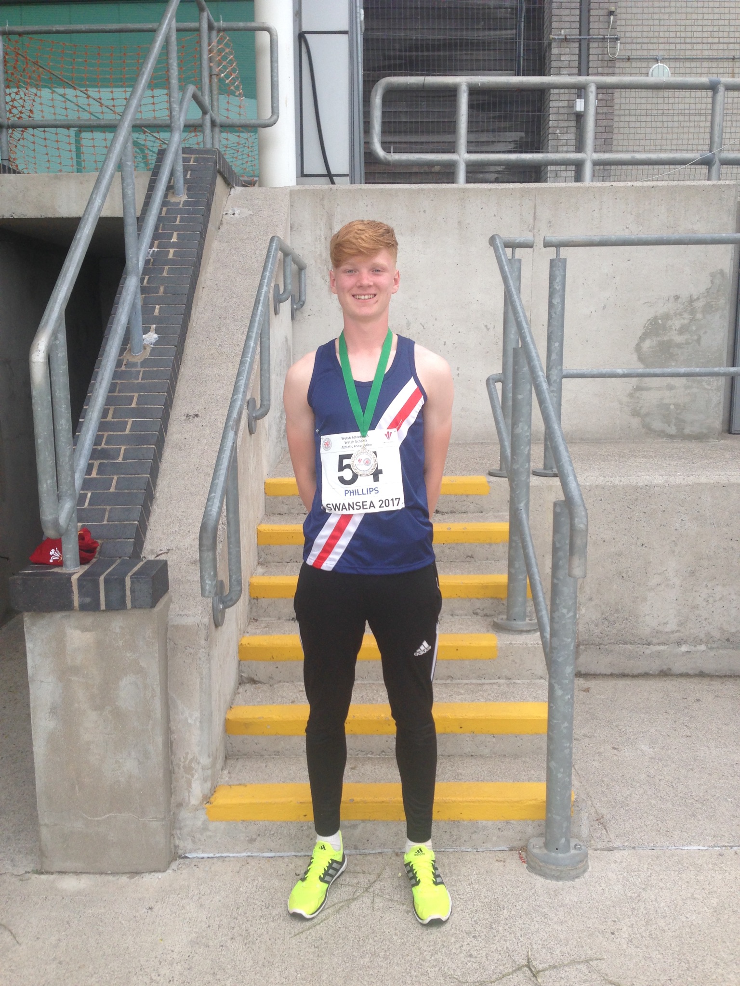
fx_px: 941
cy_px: 493
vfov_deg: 55.4
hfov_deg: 42.9
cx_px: 370
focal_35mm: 33
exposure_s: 1/384
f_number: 2.4
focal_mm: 4.12
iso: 50
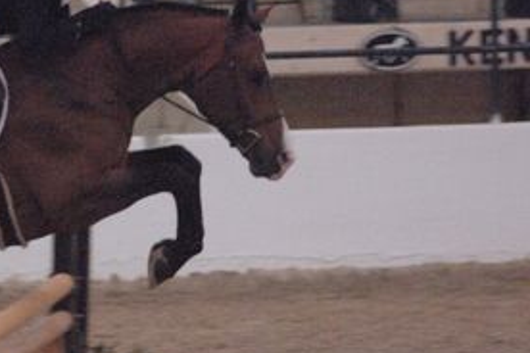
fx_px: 7670
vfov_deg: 2.6
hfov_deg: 3.9
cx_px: -83
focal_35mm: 521
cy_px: 80
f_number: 2.8
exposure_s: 1/320
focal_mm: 150
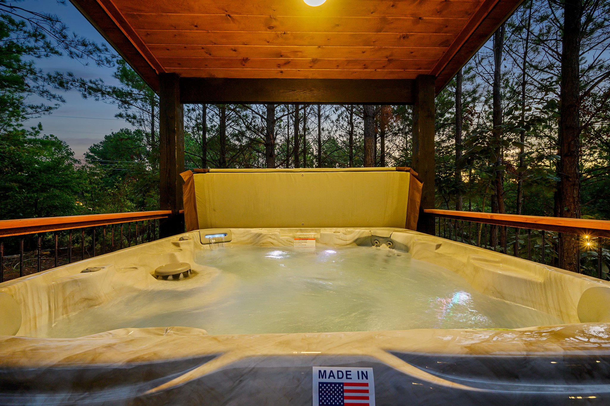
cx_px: 305
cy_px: 203
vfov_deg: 81.1
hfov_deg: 104.3
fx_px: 237
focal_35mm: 14
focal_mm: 14
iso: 200
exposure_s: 1/2.5
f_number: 9
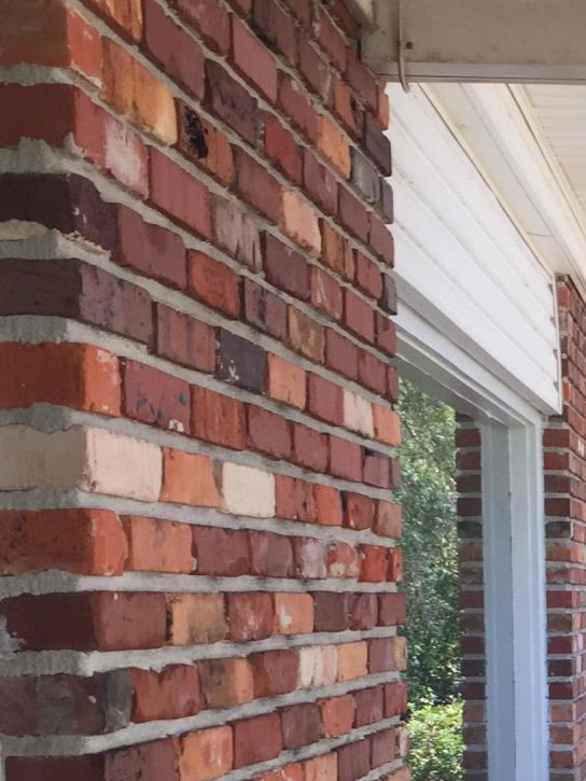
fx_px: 1805
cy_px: 804
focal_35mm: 80
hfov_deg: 17.1
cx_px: 800
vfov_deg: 23.3
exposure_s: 1/175
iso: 32
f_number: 2.2
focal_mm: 4.15
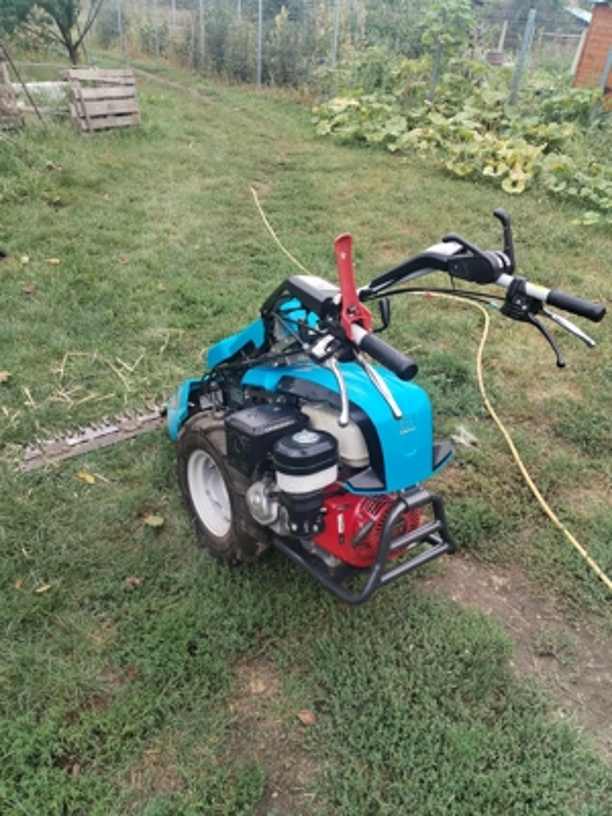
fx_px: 613
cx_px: 306
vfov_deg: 67.3
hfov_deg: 53.1
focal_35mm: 26
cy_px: 408
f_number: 1.8
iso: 100
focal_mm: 4.75
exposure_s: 1/214
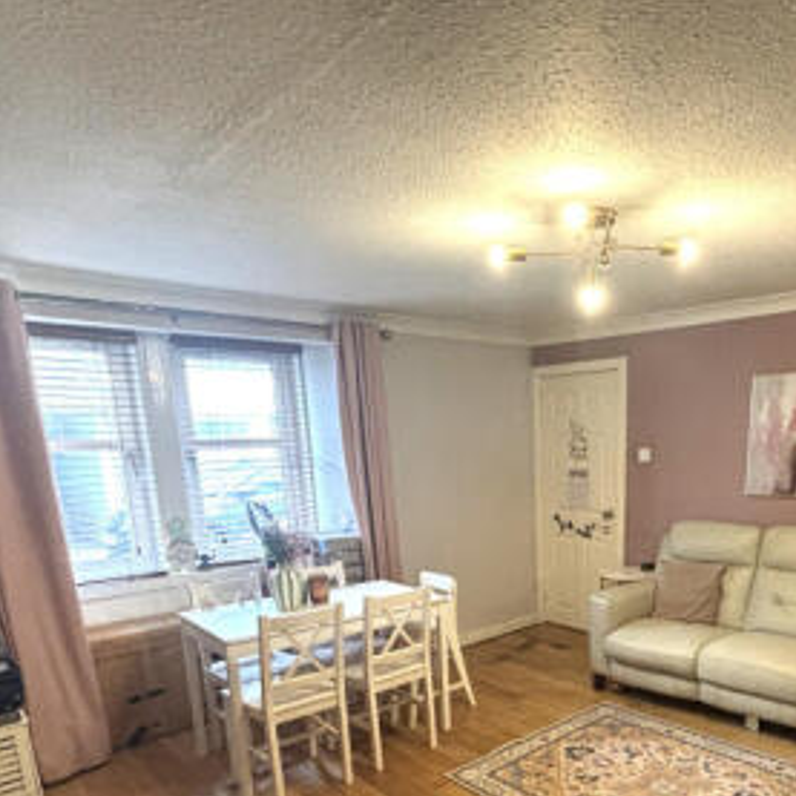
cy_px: 596
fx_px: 676
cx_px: 559
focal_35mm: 26
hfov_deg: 58.9
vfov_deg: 57.8
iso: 640
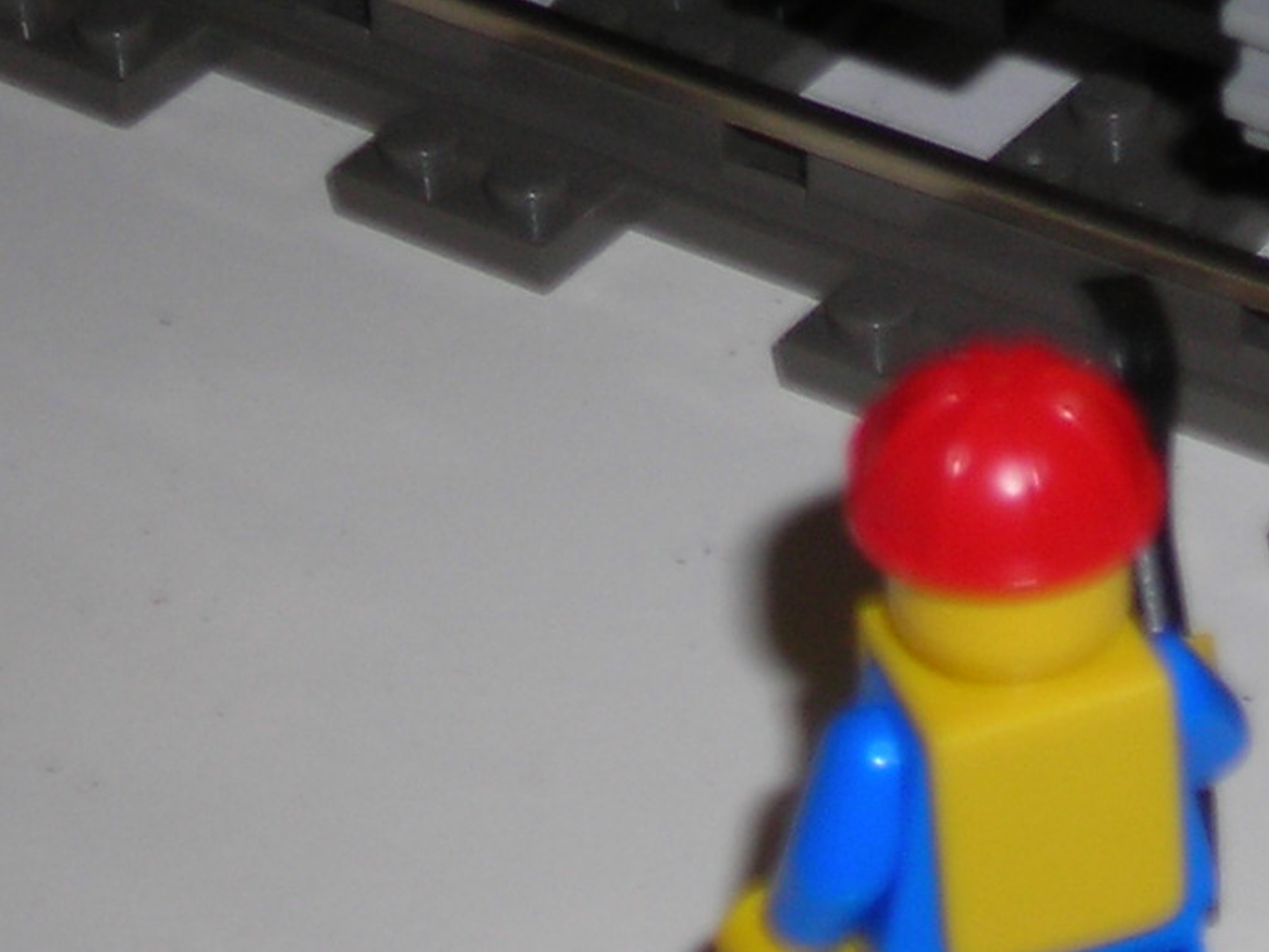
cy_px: -377
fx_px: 5243
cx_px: 1142
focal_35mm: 143
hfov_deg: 13.7
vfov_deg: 10.1
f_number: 3.2
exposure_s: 1/60.1
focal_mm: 6.3
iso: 50
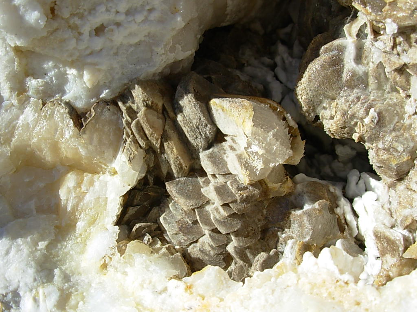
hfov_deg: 49.0
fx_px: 458
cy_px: 156
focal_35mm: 38
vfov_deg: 37.7
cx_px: 208
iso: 50
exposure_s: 1/456
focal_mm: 6.3
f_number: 4.9
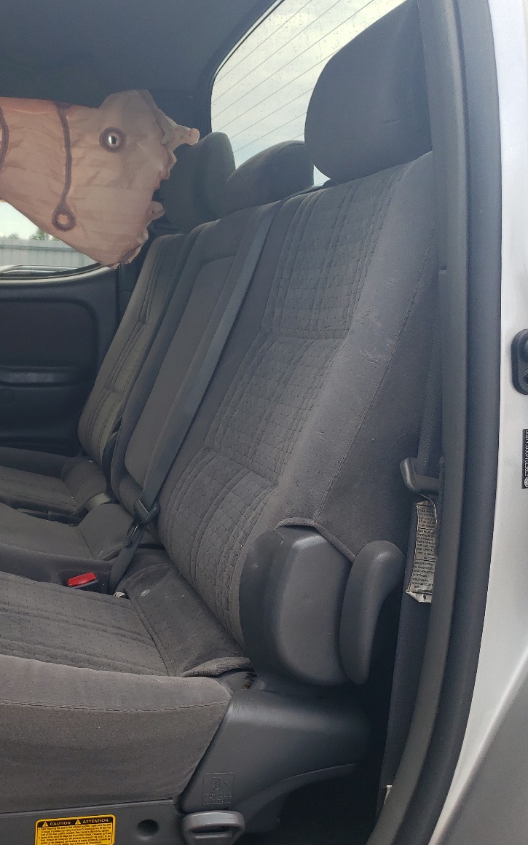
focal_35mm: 38
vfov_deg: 51.5
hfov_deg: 32.0
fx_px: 875
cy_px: 412
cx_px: 57
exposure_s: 1/476
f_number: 1.5
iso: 50
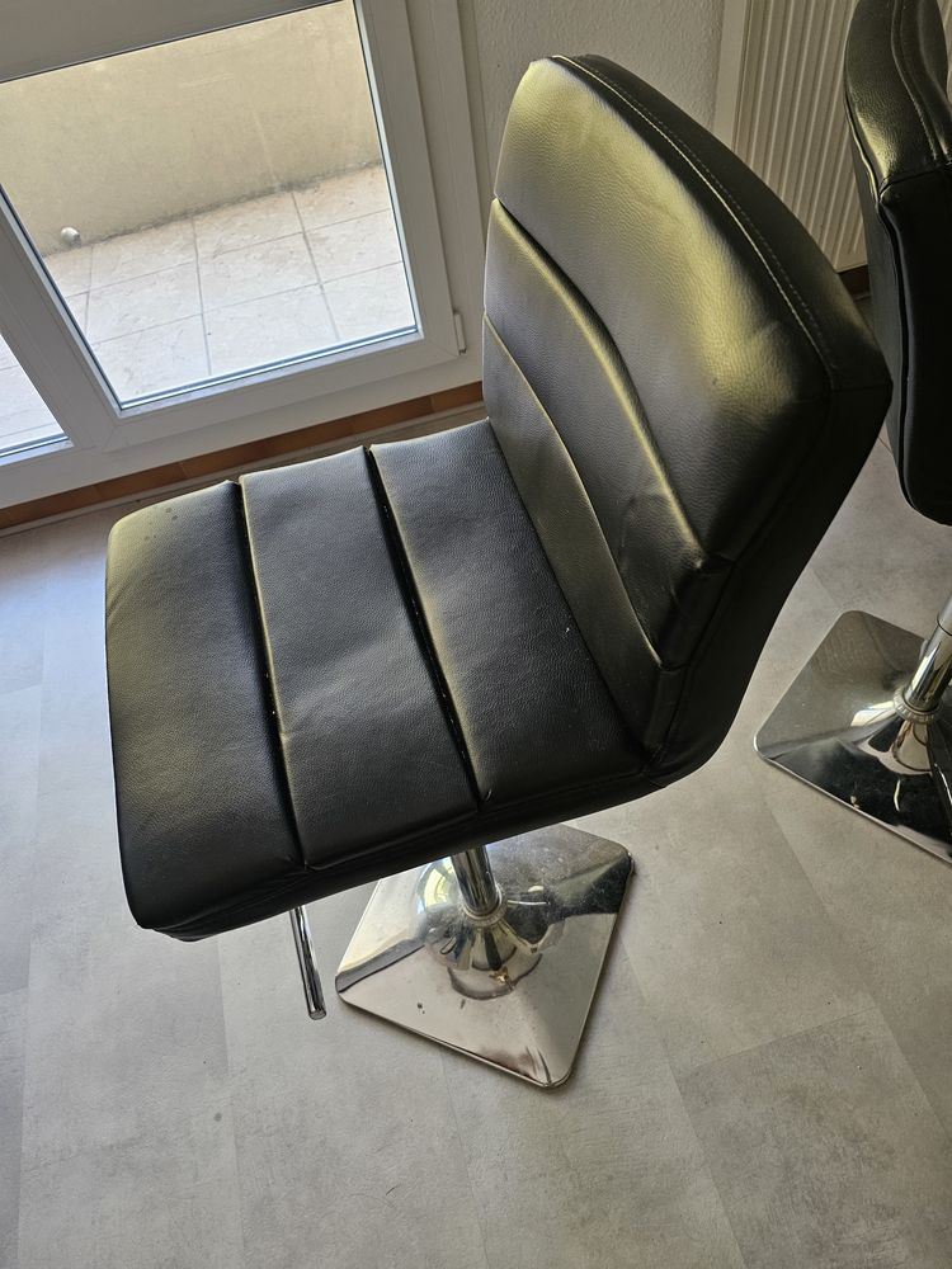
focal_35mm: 23
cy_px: 634
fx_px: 843
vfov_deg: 73.9
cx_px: 476
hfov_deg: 58.9
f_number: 1.7
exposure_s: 1/120
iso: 250
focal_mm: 6.3
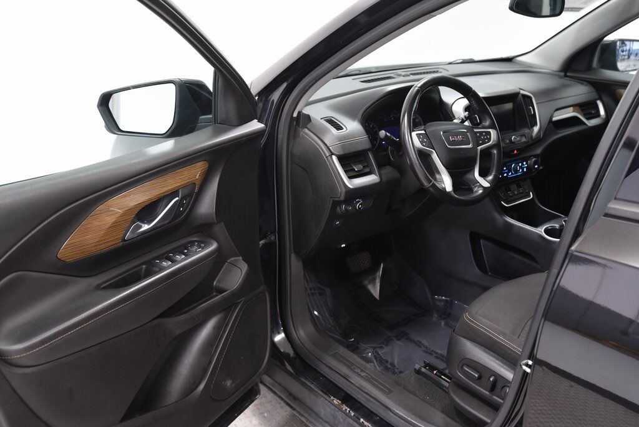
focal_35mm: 35
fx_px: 622
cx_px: 320
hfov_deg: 54.4
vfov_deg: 37.9
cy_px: 214
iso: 1600
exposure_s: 1/20
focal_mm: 35
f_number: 4.5
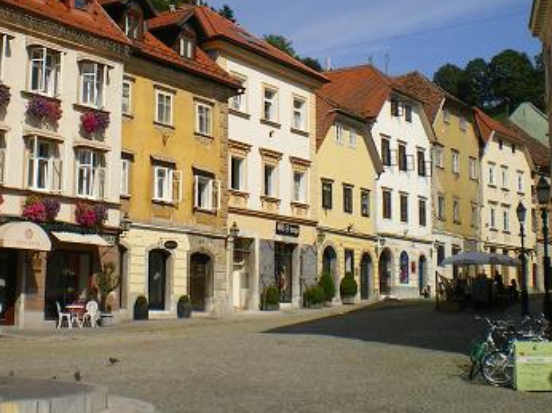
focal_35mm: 58
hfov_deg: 33.1
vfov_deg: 25.1
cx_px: 215
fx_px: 924
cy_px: 144
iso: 64
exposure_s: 1/500
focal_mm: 6.3
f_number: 4.6
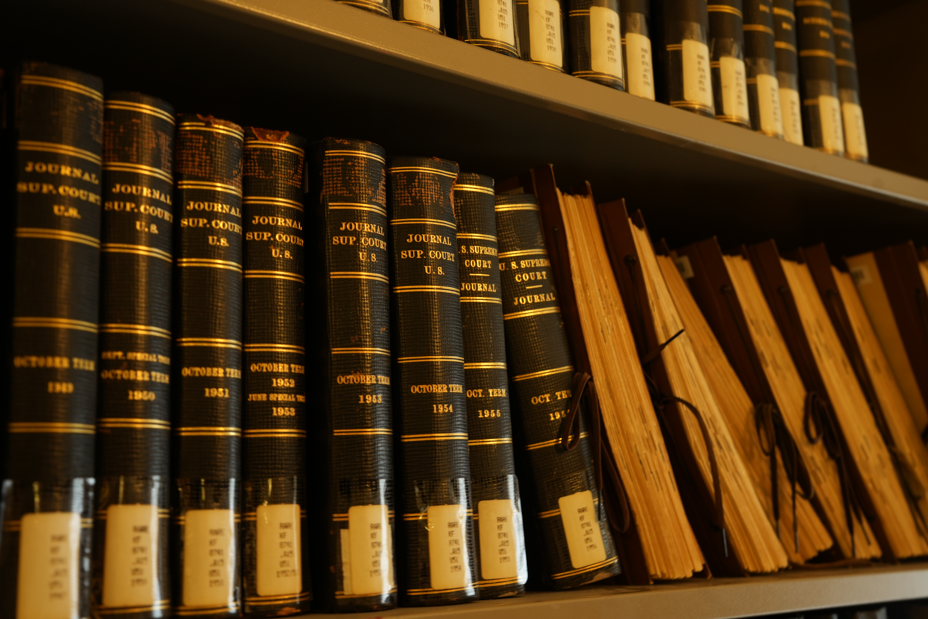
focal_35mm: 45
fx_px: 1160
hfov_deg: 43.6
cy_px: 310
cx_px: 464
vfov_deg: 29.9
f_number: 6.3
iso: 250
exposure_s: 1/6
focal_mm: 45
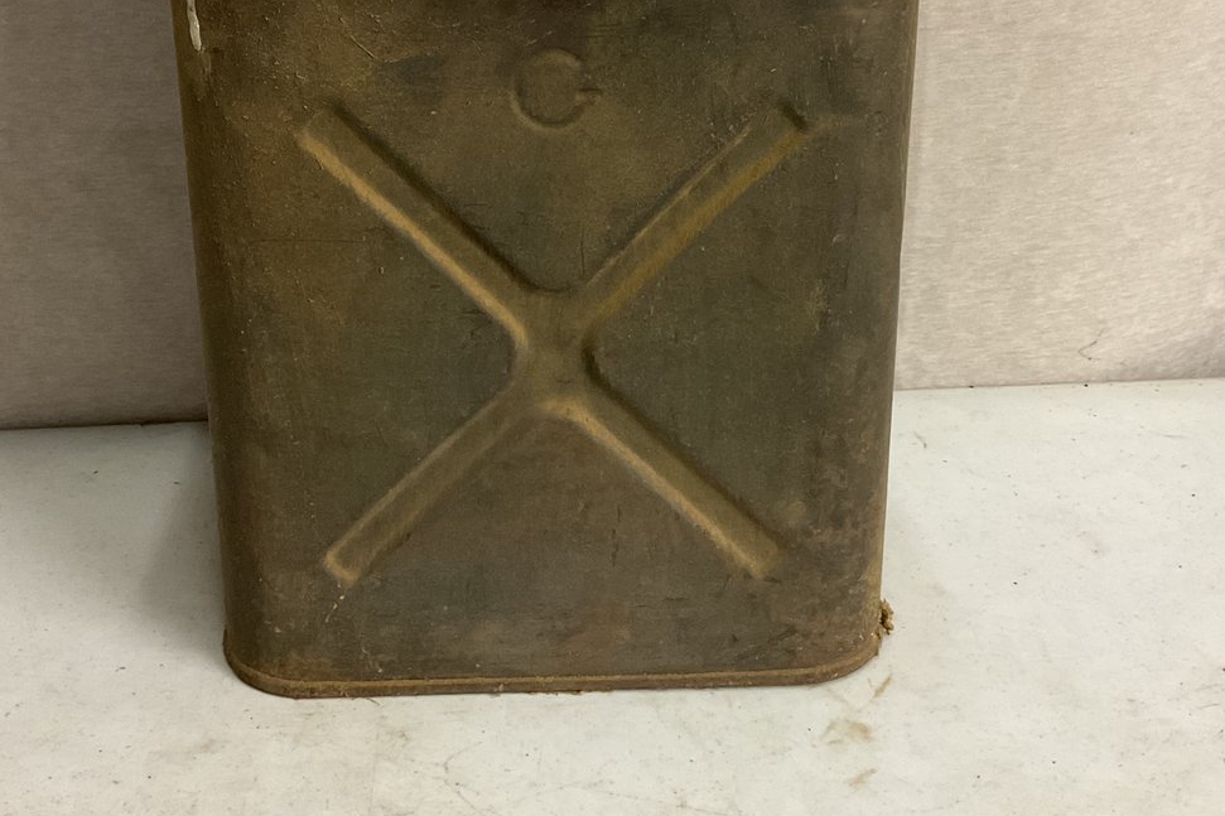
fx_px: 1599
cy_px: 196
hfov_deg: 41.9
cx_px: 621
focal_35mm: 47
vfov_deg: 28.2
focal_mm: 3
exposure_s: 1/40
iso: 200
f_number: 1.8
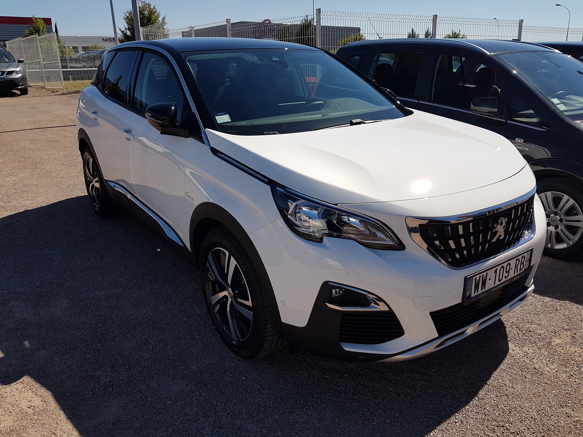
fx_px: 438
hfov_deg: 67.3
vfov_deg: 53.1
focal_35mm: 26
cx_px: 292
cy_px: 218
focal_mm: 4.2
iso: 40
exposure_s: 1/2984
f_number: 1.7
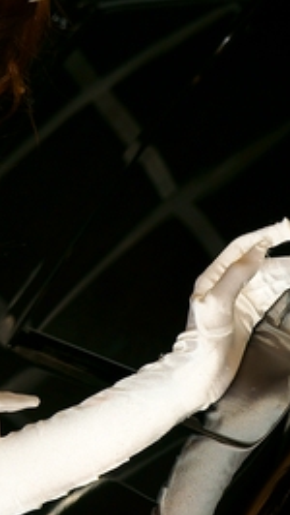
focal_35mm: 283
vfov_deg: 7.6
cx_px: -60
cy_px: 217
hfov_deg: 4.3
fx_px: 3865
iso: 200
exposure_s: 1/125
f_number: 5.6
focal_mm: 75
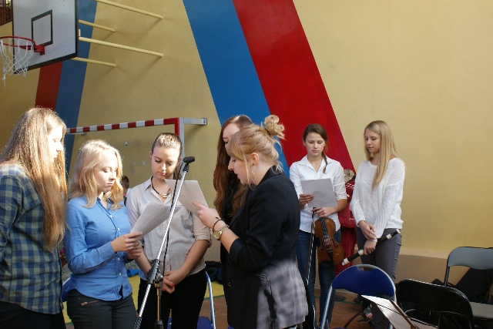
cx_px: 246
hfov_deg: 49.5
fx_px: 534
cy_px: 164
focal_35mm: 39
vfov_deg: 34.2
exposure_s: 1/50
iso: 100
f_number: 5
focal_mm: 26
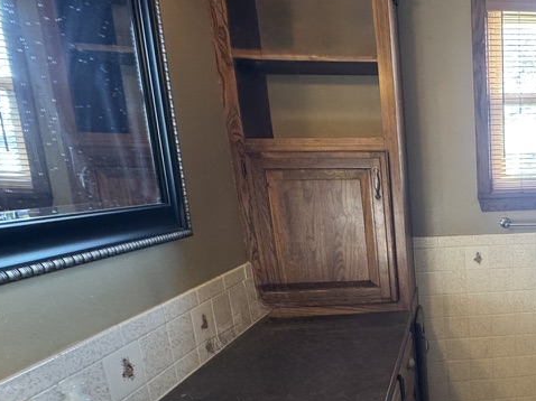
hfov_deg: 50.0
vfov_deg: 46.0
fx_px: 464
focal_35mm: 30
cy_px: 269
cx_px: 524
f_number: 2.2
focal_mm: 2.22
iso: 400
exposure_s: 1/60
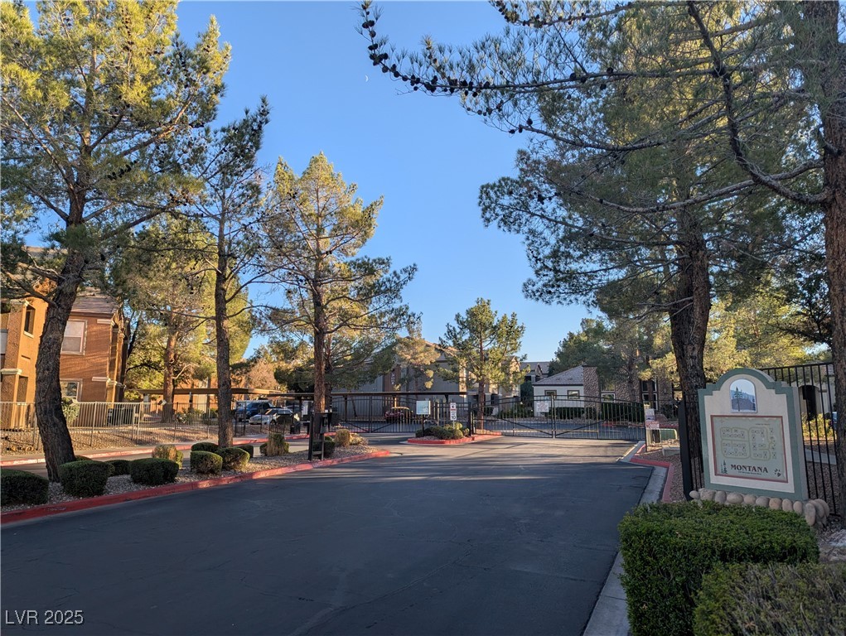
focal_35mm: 24
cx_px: 423
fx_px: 587
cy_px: 318
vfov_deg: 56.9
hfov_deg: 71.5
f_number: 1.85
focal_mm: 6.81
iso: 46
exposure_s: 1/1011
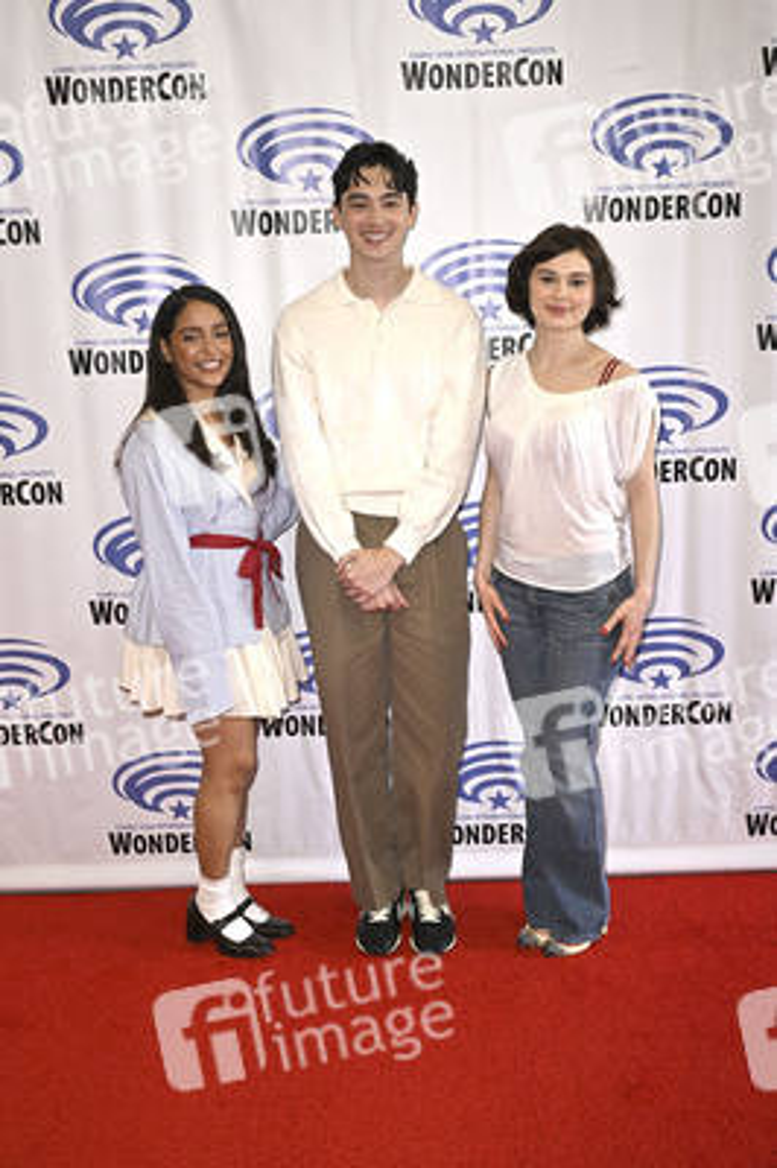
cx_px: 388
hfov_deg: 32.6
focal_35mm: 41
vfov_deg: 47.4
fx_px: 1330
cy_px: 584
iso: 1250
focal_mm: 41
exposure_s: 1/250
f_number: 5
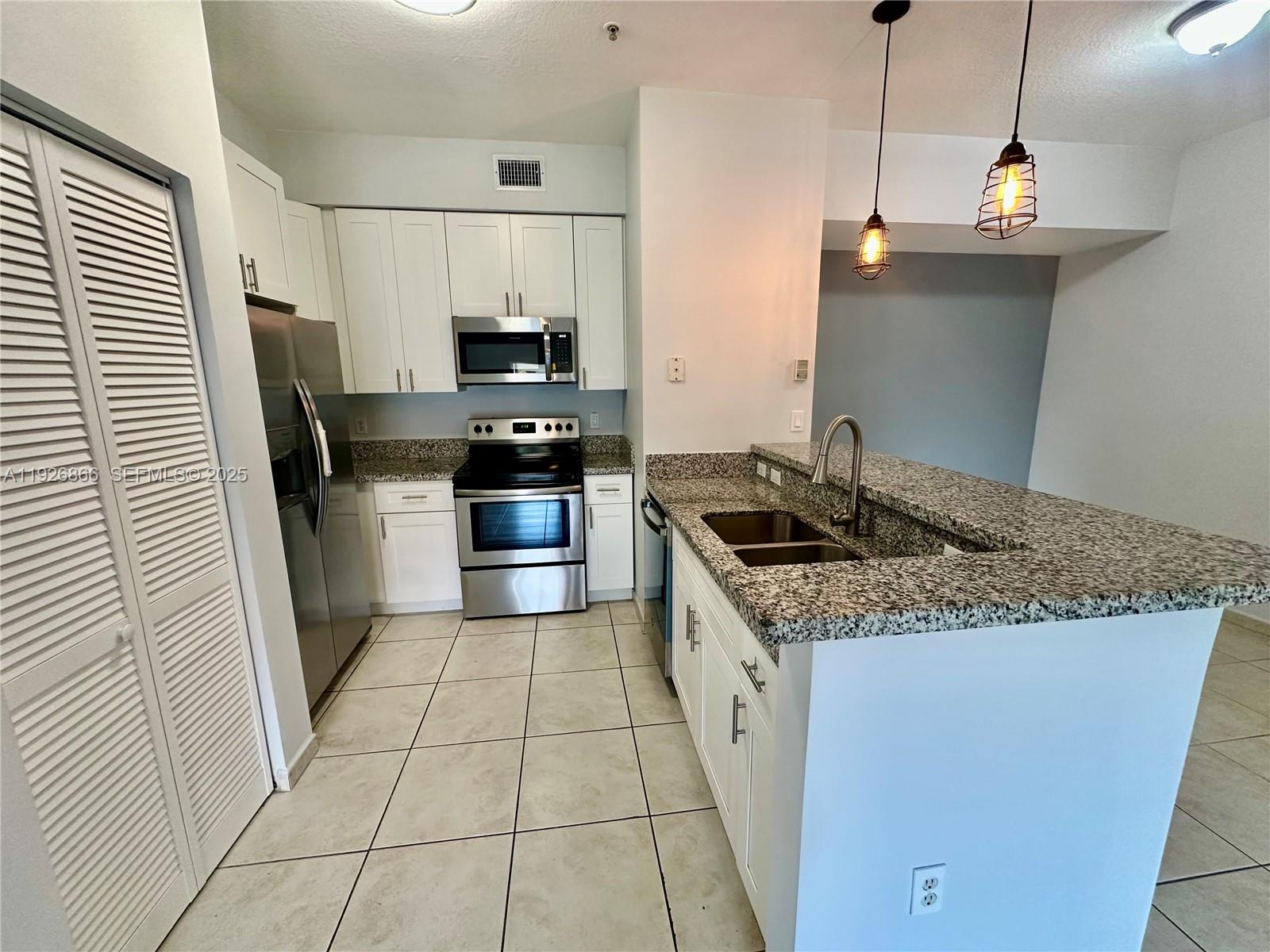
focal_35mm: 14
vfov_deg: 85.7
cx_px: 635
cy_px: 476
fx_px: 514
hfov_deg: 102.1
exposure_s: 1/120
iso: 250
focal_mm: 2.22
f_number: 2.2
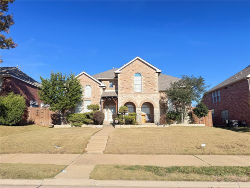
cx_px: 125
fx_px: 173
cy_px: 94
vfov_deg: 56.8
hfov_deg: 71.6
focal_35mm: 24
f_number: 1.78
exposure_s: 1/1869
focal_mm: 6.76
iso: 80
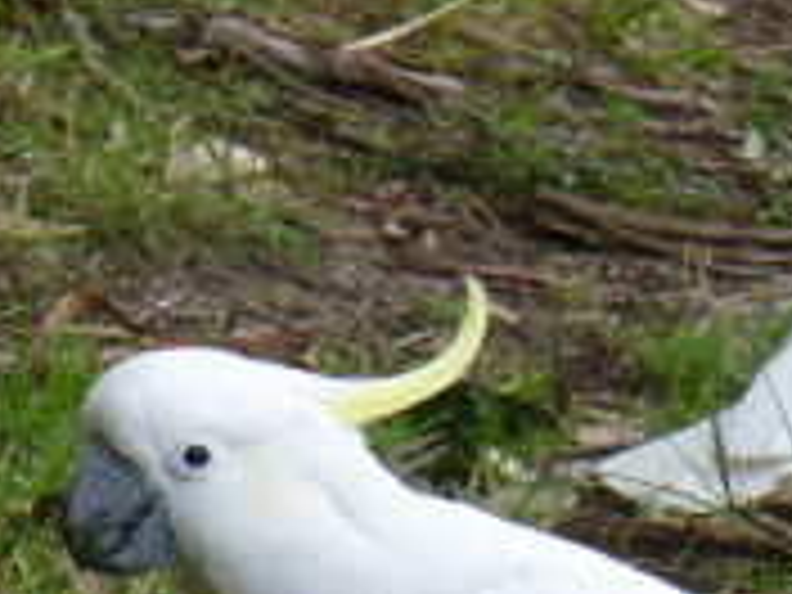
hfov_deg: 1.5
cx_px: 630
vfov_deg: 1.1
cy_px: 446
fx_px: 30659
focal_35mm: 1340
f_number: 6.4
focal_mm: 86
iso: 400
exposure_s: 1/250
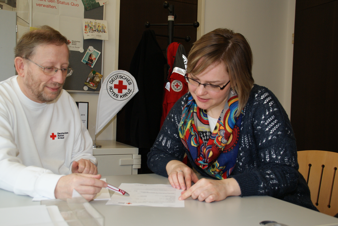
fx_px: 395
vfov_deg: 32.0
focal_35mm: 42
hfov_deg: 46.3
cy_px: 113
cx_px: 169
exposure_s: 1/60
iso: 400
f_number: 5.6
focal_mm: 28
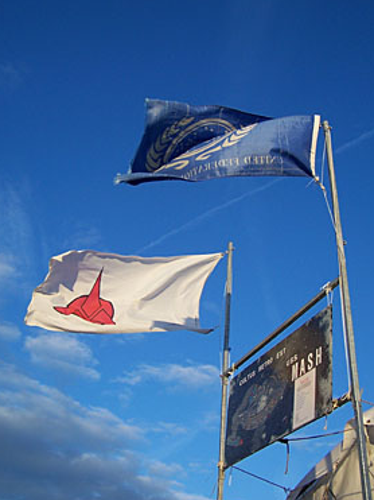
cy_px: 235
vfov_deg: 45.8
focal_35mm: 41
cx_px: 195
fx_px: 591
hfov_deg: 35.1
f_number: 2.8
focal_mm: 6.3
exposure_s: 1/500
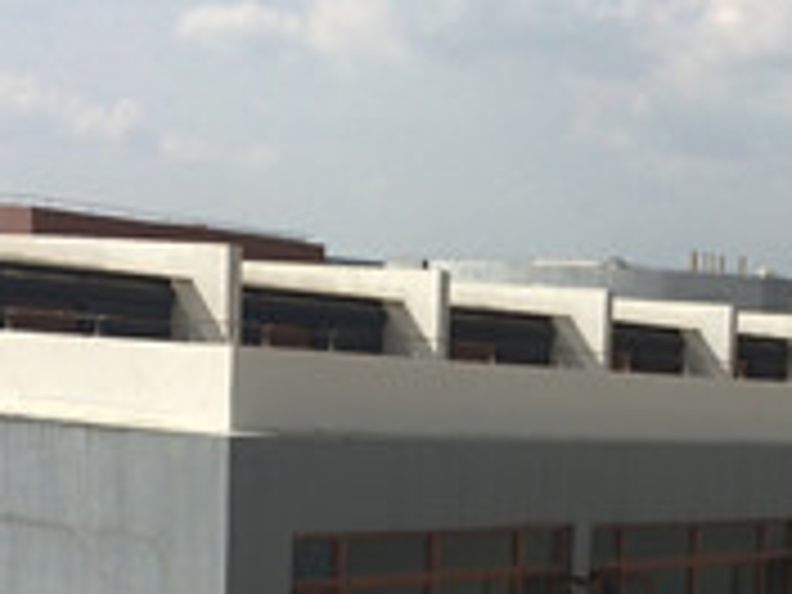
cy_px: 752
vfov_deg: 14.4
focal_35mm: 99
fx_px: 2265
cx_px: 801
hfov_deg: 19.2
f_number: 2.2
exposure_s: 1/892
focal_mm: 4.15
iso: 32
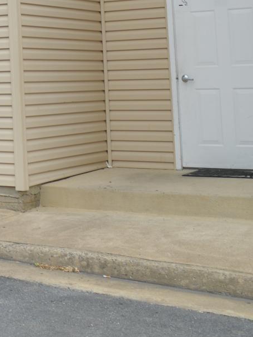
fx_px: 945
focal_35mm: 97
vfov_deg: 19.4
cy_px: -31
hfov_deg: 13.5
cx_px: -217
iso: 100
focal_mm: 20
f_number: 8
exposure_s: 1/200
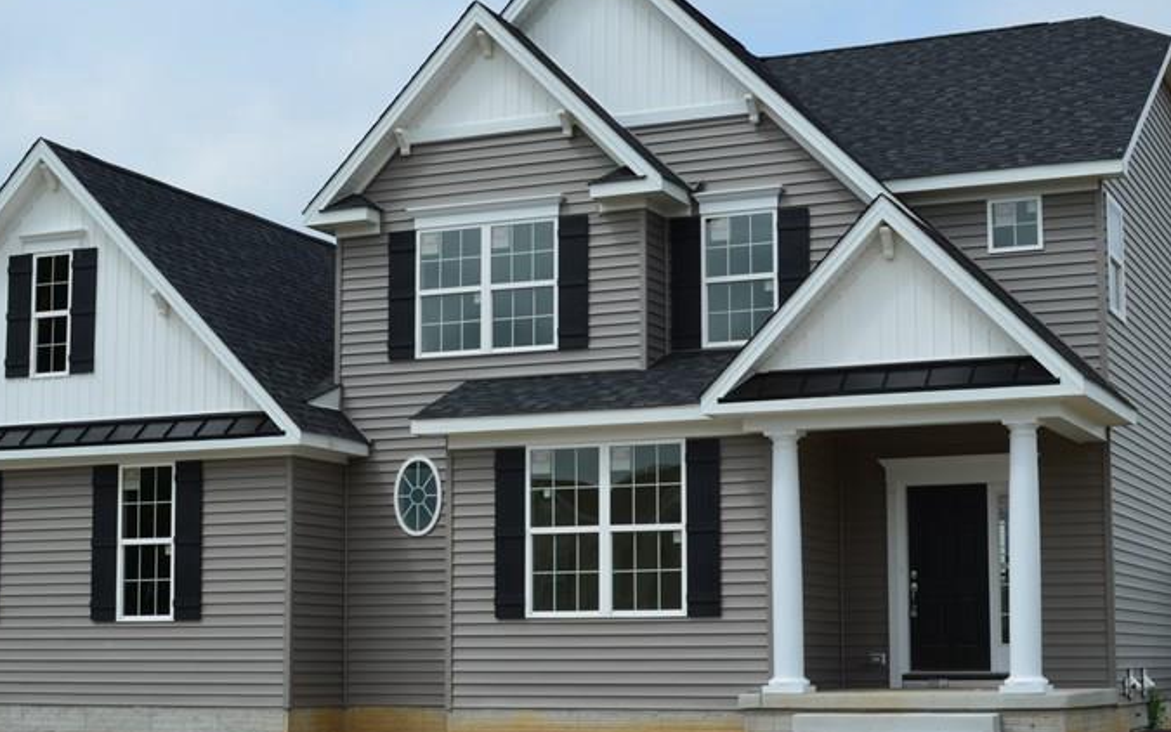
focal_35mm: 64
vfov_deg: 20.3
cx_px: 561
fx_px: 2043
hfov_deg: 32.0
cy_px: 440
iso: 100
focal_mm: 26
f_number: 11
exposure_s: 1/125
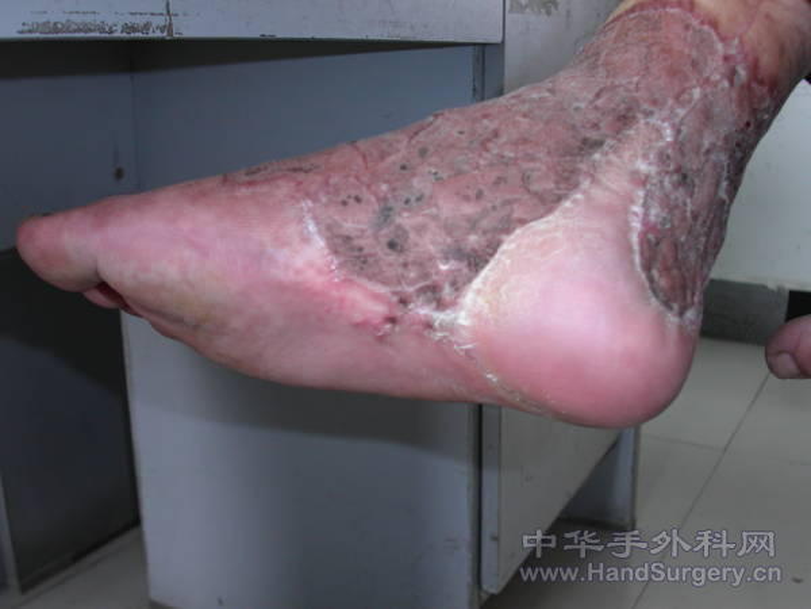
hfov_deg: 49.0
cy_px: 304
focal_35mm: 38
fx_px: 890
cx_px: 406
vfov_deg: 37.7
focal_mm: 7.8
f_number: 2.8
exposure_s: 1/30
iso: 100
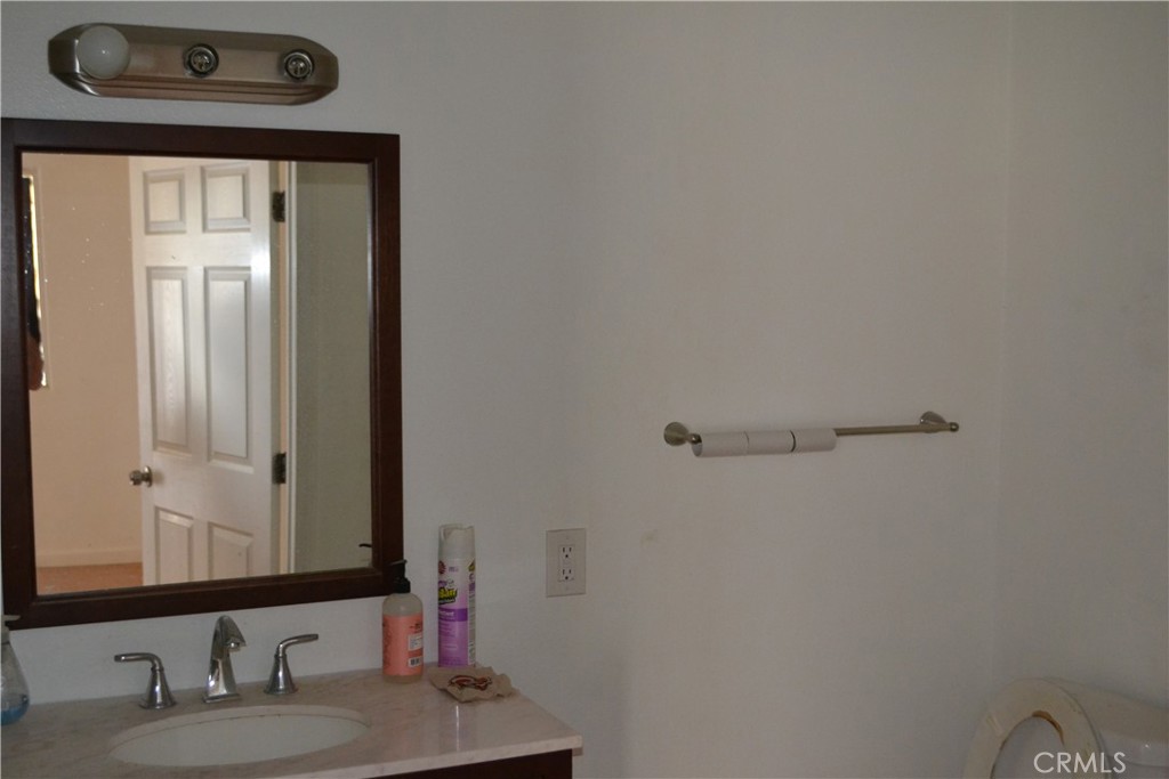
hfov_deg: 49.5
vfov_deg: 34.2
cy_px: 390
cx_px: 584
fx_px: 1267
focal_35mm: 39
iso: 1800
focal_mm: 26
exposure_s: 1/60
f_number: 4.2
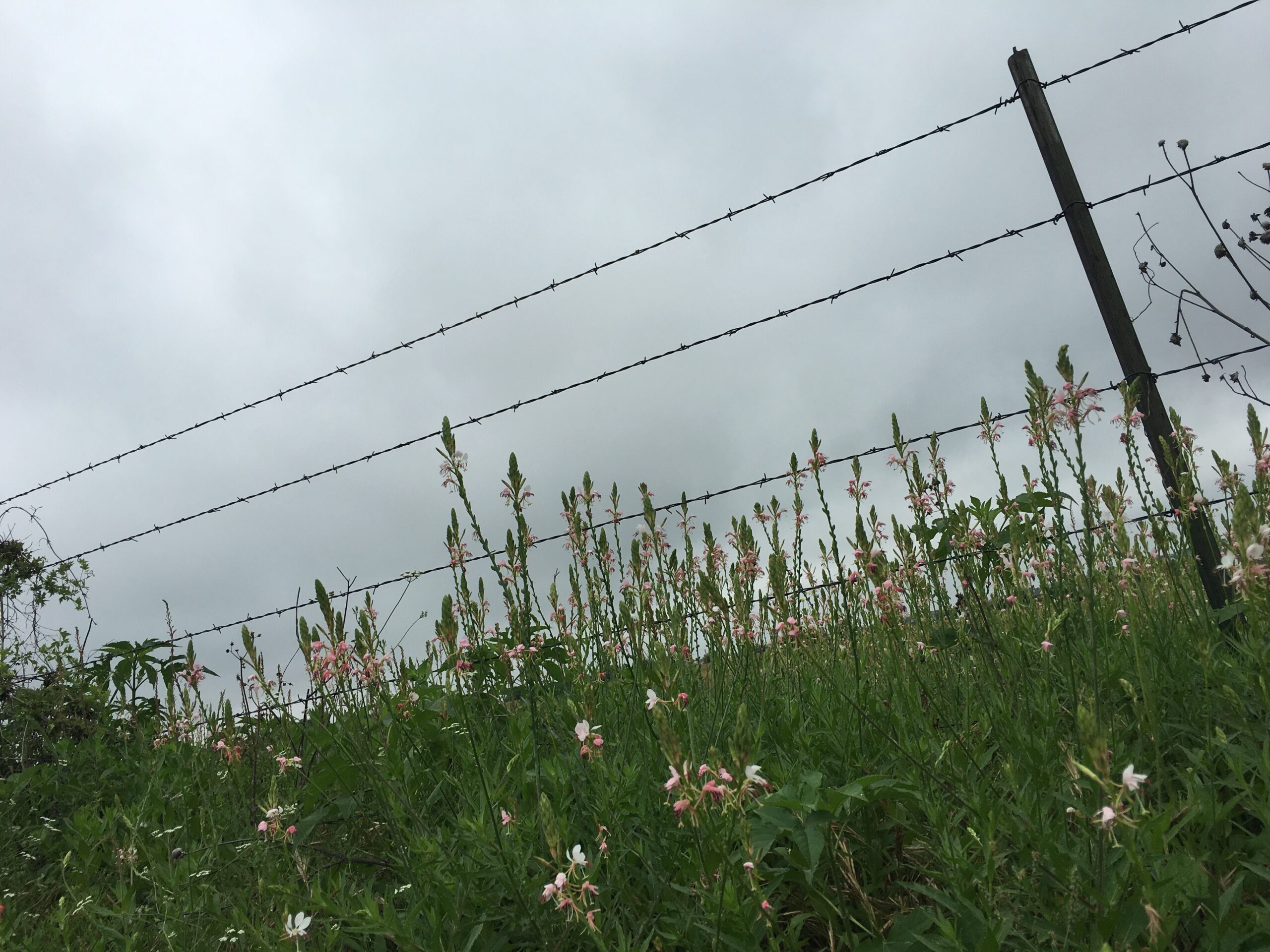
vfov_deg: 48.2
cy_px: 476
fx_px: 1064
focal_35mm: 29
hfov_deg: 61.7
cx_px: 635
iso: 25
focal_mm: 4.15
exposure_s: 1/818
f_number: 2.2
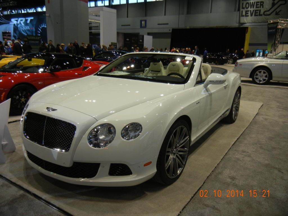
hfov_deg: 60.0
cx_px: 144
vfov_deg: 46.8
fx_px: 250
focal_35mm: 30
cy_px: 108
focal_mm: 5.4
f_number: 3.5
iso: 160
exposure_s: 1/64.5
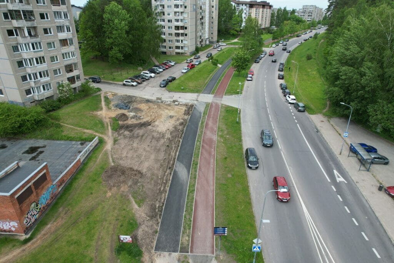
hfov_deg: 78.6
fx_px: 241
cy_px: 132
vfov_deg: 57.2
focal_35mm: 22
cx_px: 197
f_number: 2.8
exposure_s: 1/1000
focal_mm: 8.38
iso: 100
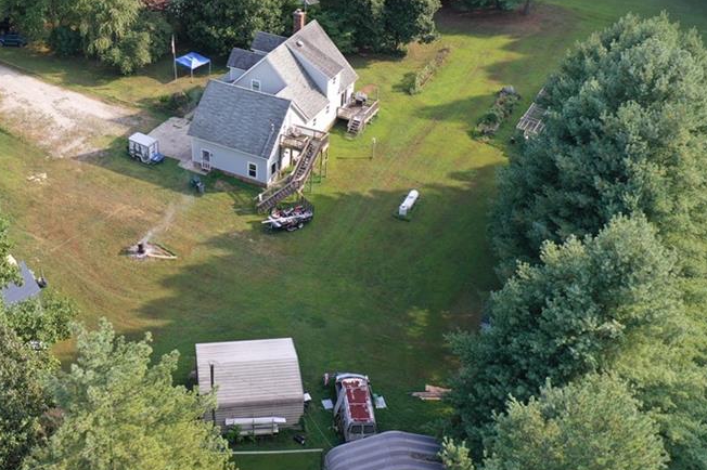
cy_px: 123
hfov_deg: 43.7
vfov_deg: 30.0
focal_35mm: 44
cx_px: 217
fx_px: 864
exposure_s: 1/60
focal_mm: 10.26
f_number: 3.5
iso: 100
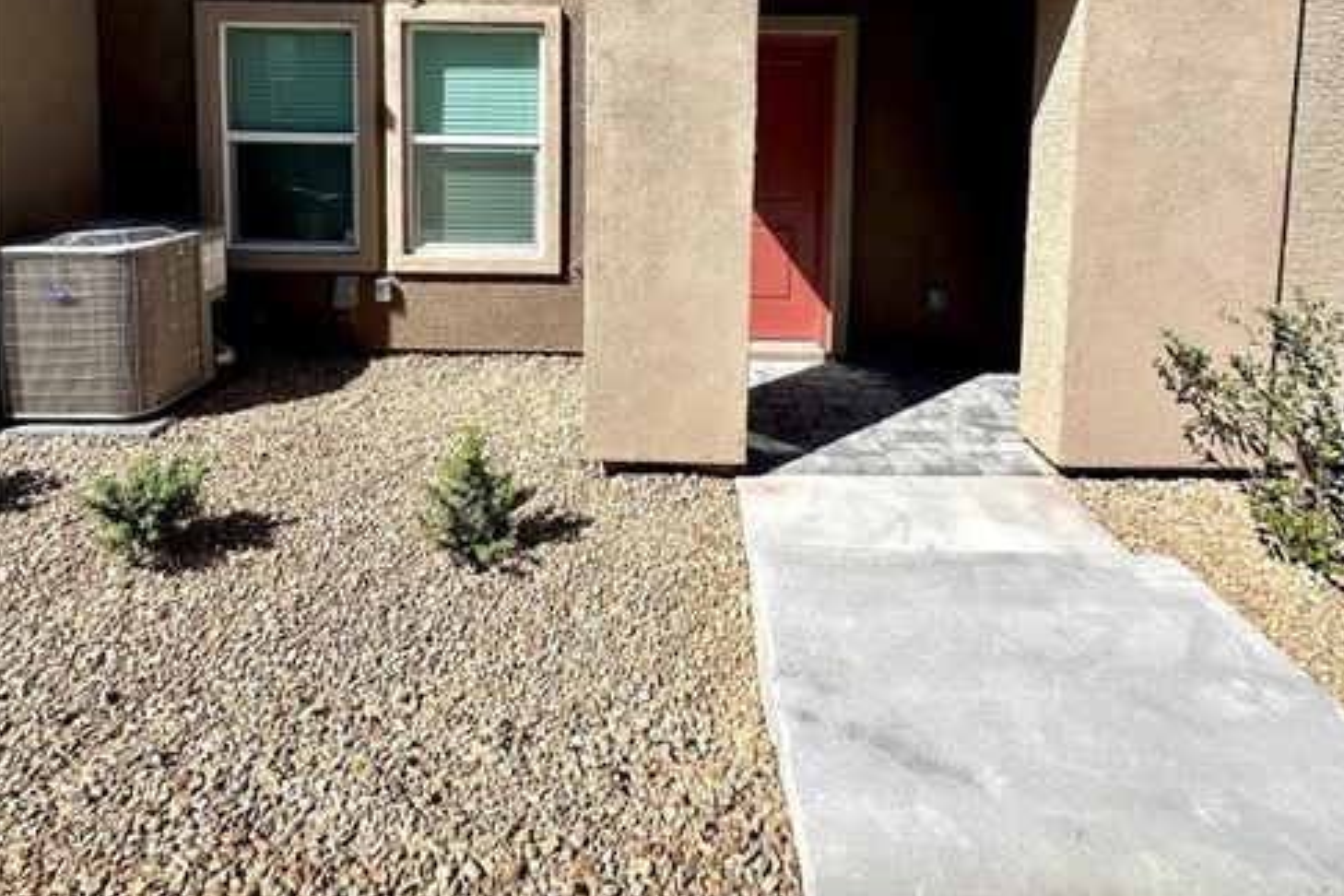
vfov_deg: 56.7
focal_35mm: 20
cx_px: 675
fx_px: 747
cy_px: 162
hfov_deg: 84.0
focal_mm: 2.22
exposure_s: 1/2398
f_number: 2.2
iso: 50
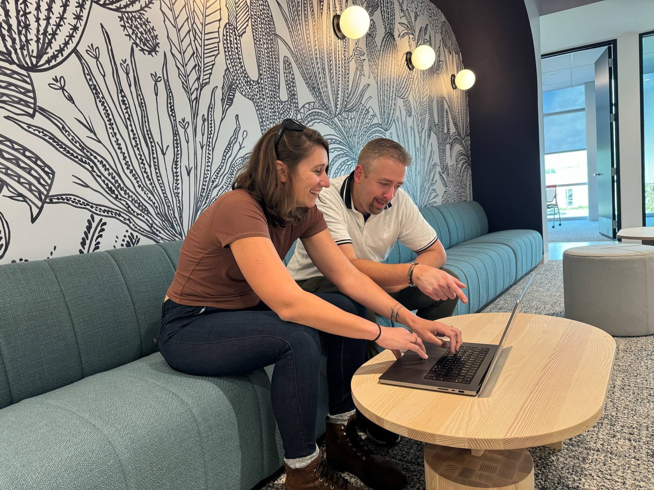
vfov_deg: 56.8
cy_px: 245
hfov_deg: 71.6
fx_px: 453
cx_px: 327
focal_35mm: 24
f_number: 1.78
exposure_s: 1/120
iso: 200
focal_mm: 6.76
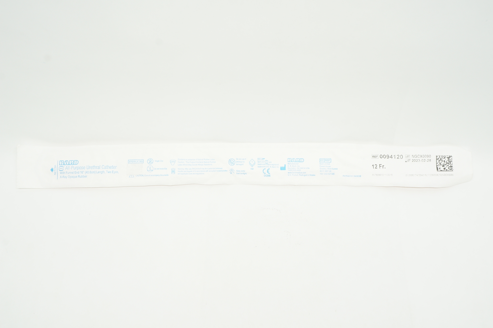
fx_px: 534
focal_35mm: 39
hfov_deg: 49.6
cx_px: 246
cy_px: 164
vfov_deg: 34.1
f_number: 11
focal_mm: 26
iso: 400
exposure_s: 1/15
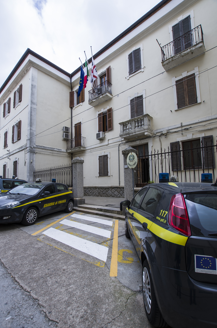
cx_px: 103
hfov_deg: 73.5
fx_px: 145
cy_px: 171
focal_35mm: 16
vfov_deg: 96.8
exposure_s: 1/200
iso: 100
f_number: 5
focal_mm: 10
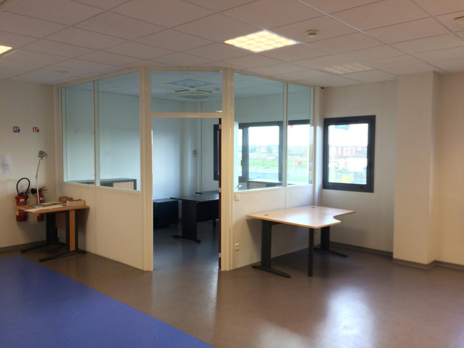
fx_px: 389
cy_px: 174
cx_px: 232
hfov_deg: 61.7
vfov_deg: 48.2
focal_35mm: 29
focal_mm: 4.15
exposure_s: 1/33
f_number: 2.2
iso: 50
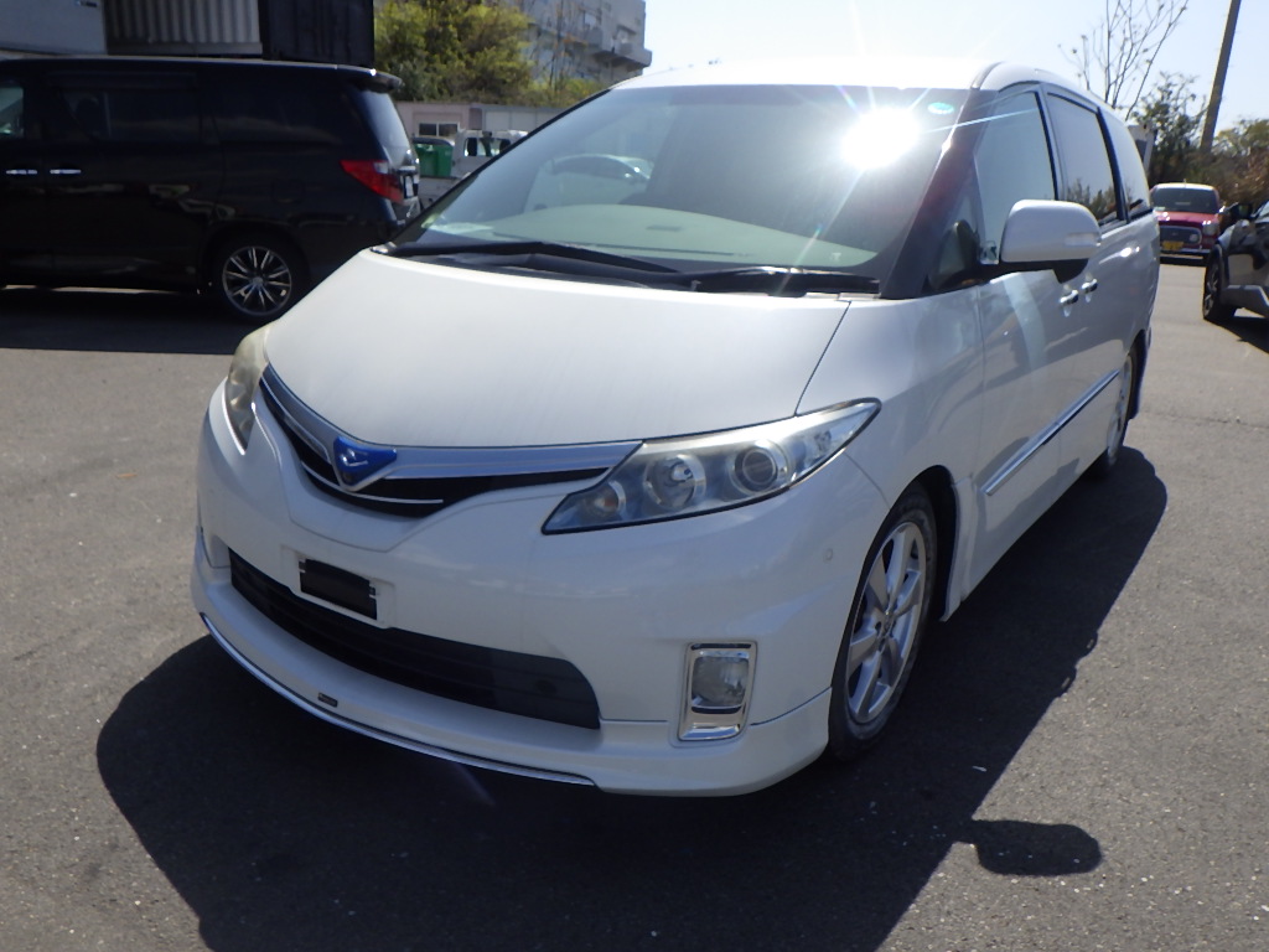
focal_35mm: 28
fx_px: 1026
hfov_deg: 63.4
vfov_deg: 49.7
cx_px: 634
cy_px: 476
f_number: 4.2
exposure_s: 1/1250
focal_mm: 5
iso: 125
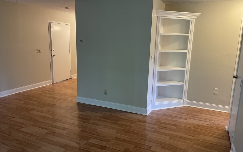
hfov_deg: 66.5
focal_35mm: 28
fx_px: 185
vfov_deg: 44.5
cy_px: 80
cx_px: 122
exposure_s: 1/60
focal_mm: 4.2
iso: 320
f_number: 1.6
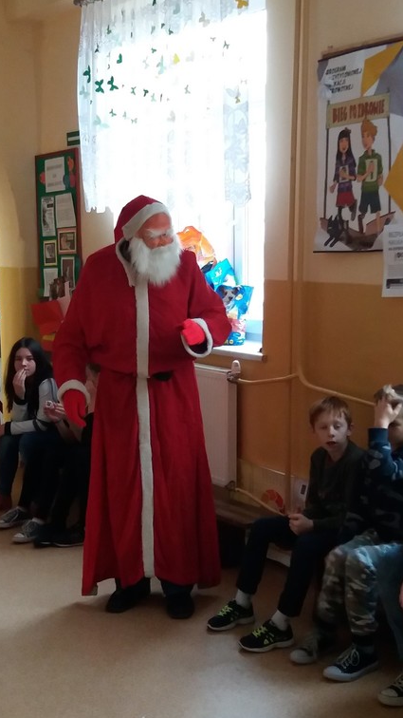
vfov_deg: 62.6
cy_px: 363
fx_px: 589
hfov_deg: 37.8
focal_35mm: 31
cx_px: 192
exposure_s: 1/25
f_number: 1.9
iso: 160
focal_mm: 3.7
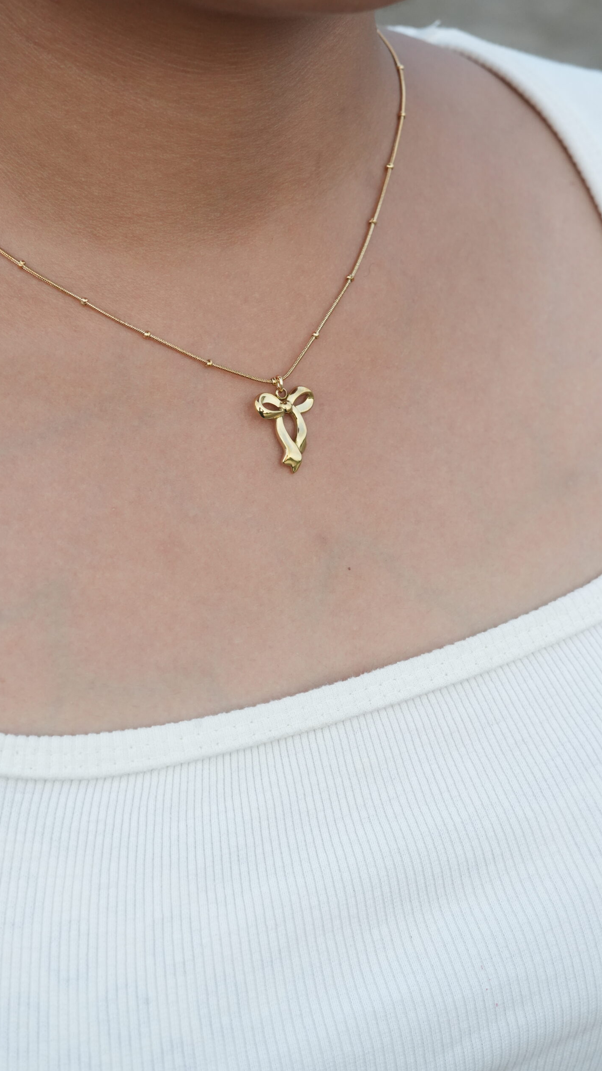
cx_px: 270
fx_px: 1504
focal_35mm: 53
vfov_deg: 39.2
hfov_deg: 22.6
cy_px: 538
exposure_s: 1/200
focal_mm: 50
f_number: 8
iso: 3200
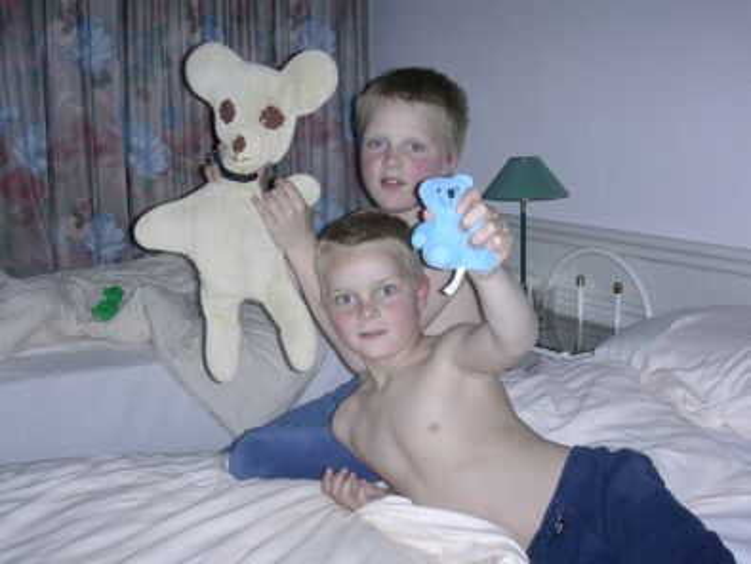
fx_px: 977
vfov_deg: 32.2
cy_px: 282
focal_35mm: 45
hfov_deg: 42.1
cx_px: 376
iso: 70
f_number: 2.9
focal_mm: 6.7
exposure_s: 1/64
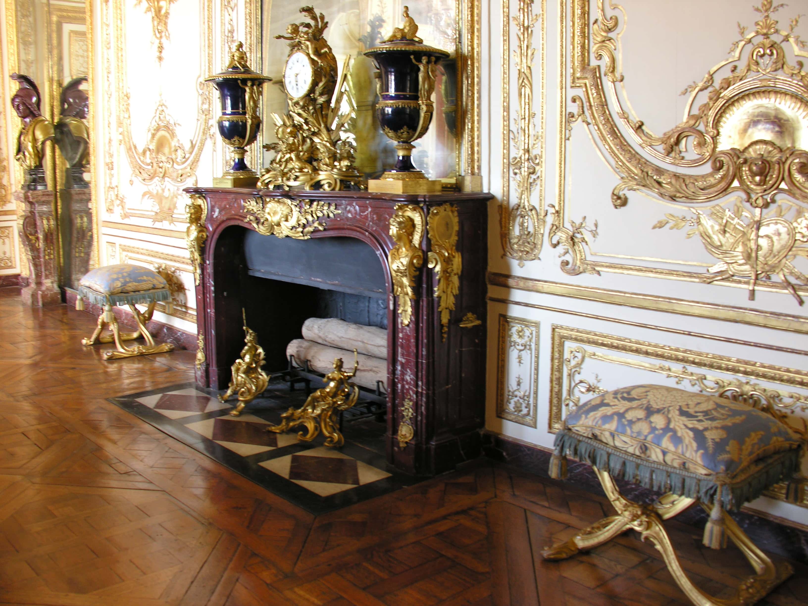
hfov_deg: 52.6
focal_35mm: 35
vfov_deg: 40.7
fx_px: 817
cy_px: 303
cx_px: 404
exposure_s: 1/3.6
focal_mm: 8.9
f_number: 2.8
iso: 66
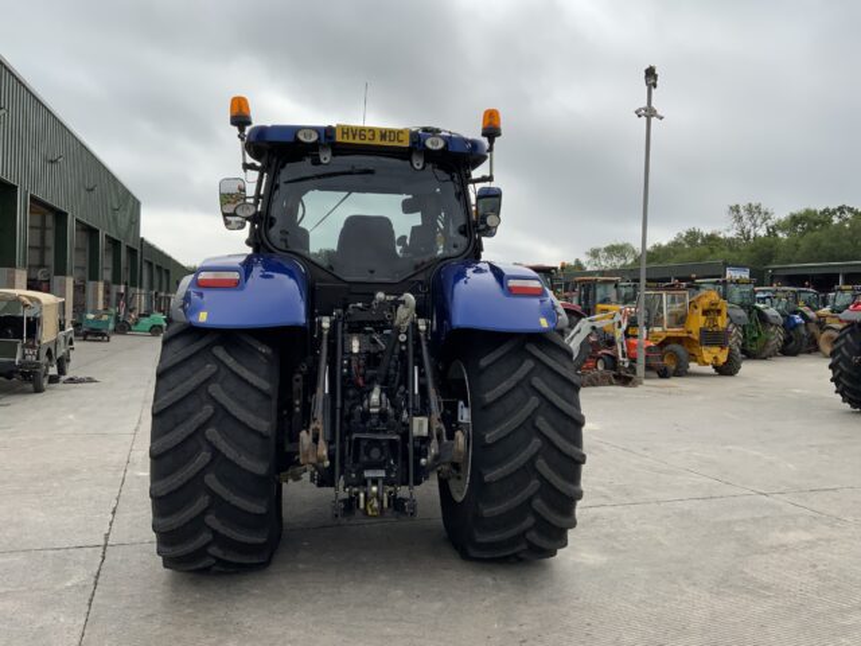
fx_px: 721
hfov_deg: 61.7
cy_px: 323
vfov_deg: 48.2
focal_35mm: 29
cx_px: 430
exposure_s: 1/1912
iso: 16
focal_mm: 3
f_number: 1.8
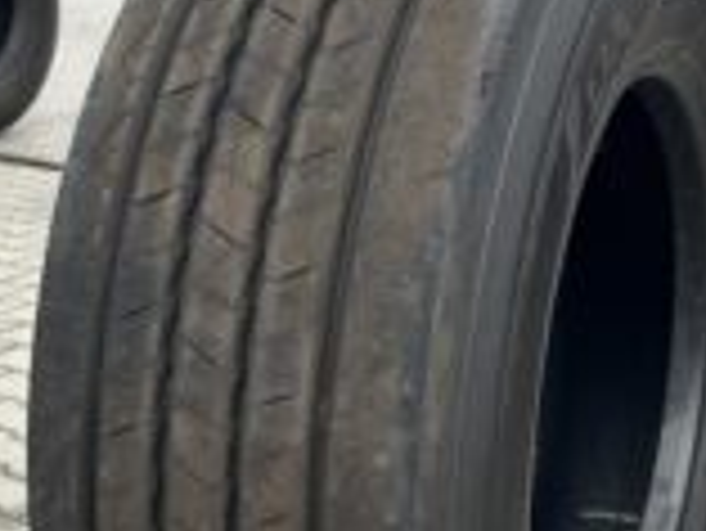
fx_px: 1449
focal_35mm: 71
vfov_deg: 20.7
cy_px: 340
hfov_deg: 27.3
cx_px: 261
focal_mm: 5.7
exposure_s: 1/567
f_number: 1.5
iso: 50
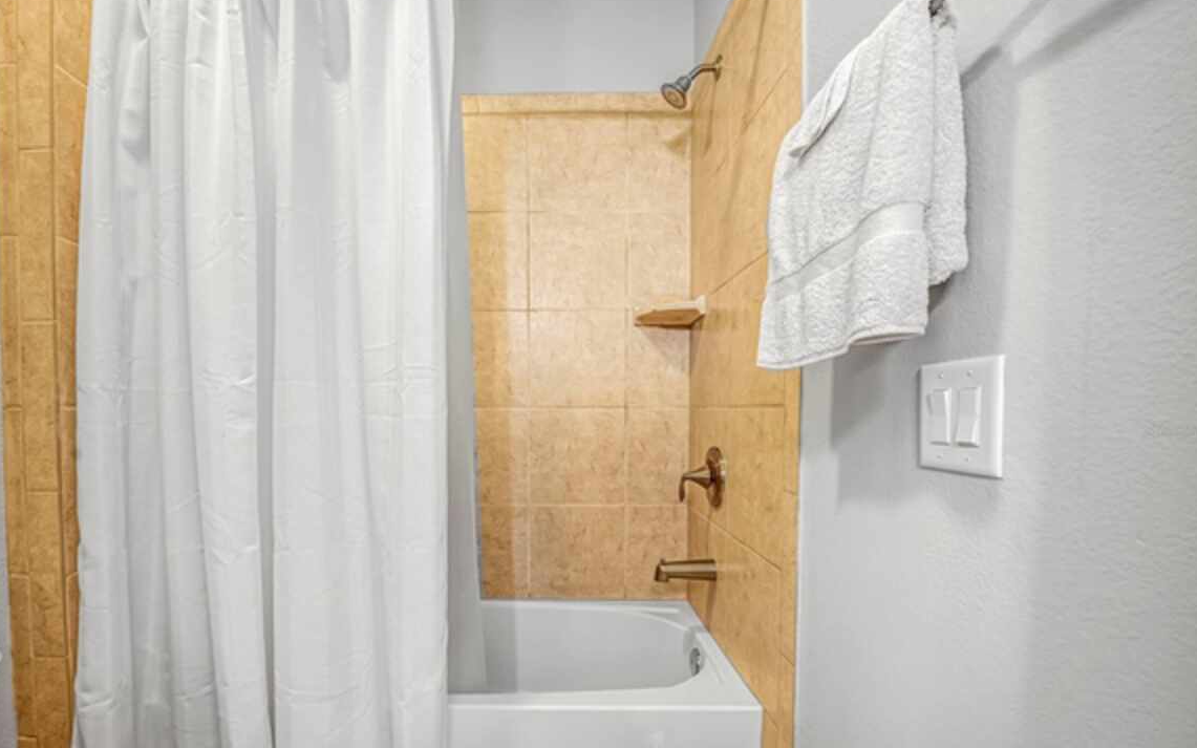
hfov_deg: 97.6
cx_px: 549
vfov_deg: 70.8
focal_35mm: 16
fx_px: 522
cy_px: 431
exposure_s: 2.5
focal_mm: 14
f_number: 9
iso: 200
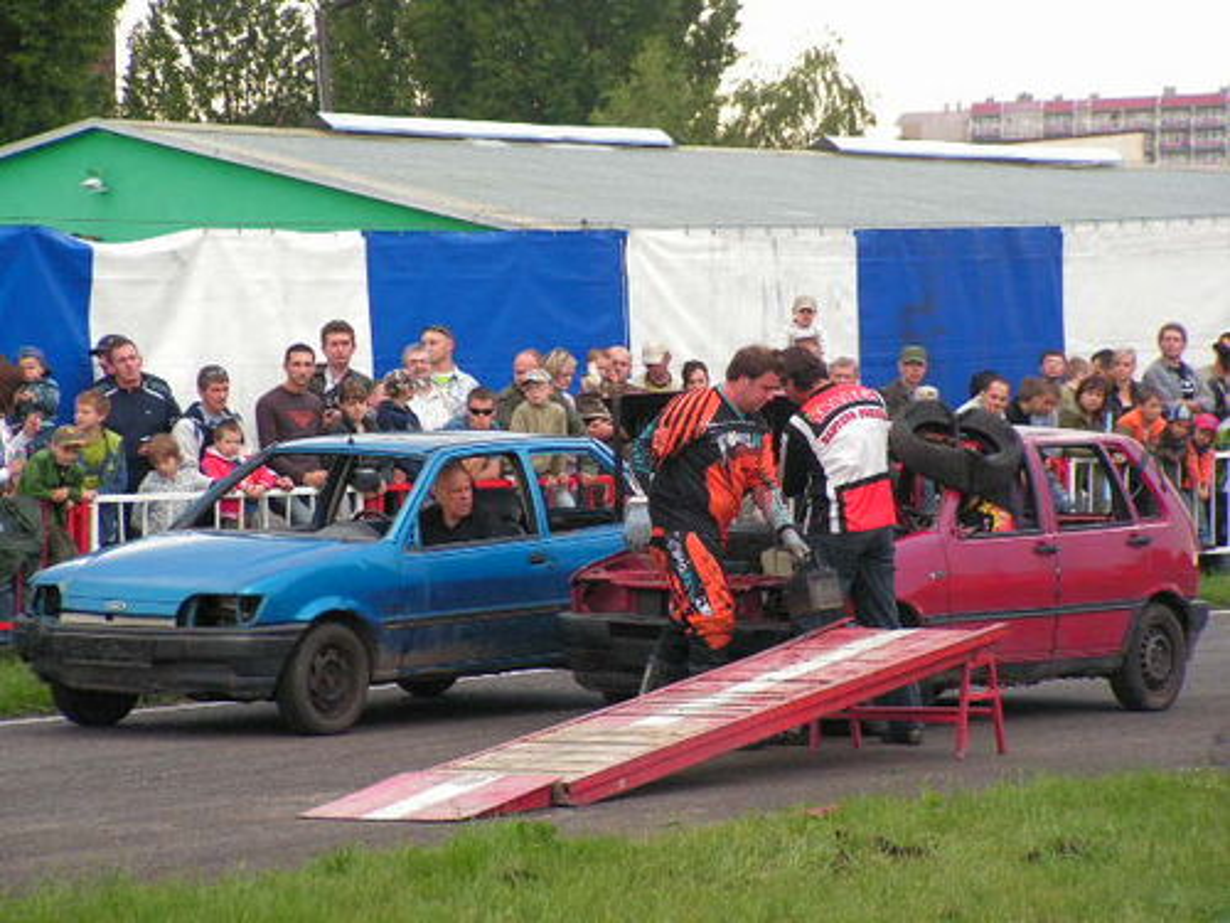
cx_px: 615
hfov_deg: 11.9
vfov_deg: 8.9
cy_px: 462
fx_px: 5898
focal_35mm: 166
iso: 160
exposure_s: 1/200
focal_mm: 27.8
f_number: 3.4
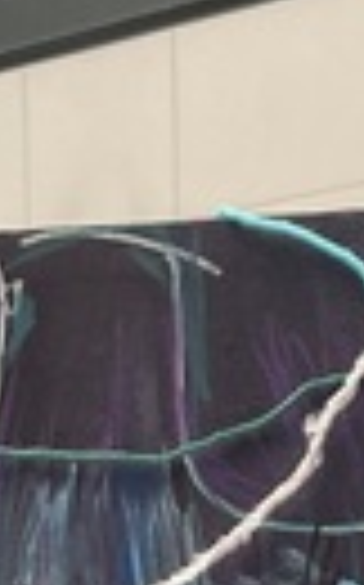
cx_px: 139
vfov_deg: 11.1
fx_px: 2704
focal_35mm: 170
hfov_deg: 7.7
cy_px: 1188
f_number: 1.6
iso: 125
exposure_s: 1/120
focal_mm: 4.2
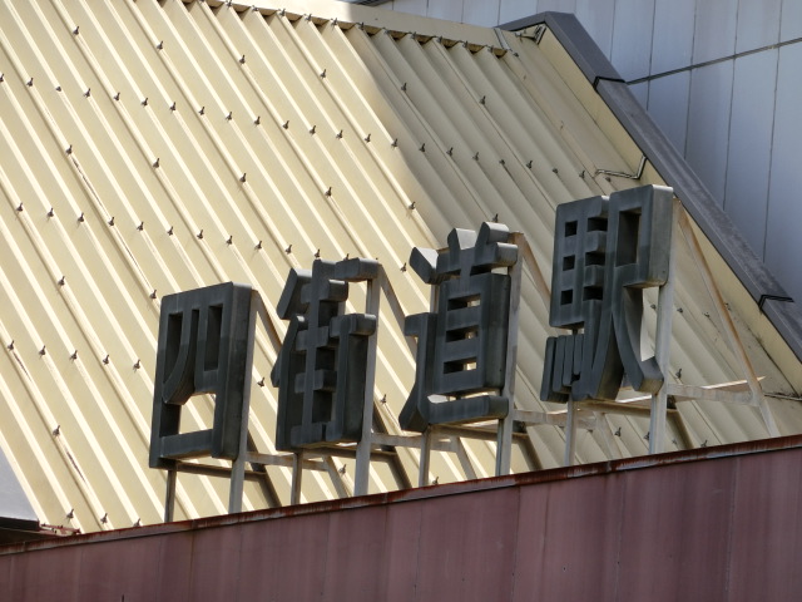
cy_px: 301
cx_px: 401
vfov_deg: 5.8
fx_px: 5908
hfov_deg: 7.8
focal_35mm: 255
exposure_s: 1/400
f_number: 5.9
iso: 80
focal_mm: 45.4
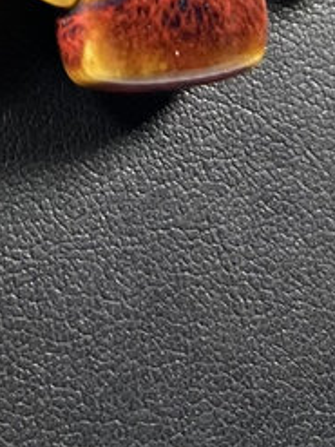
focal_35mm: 135
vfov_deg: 12.7
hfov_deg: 10.7
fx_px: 1743
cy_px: -452
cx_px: -134
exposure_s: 1/60
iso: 125
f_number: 1.5
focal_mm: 5.7
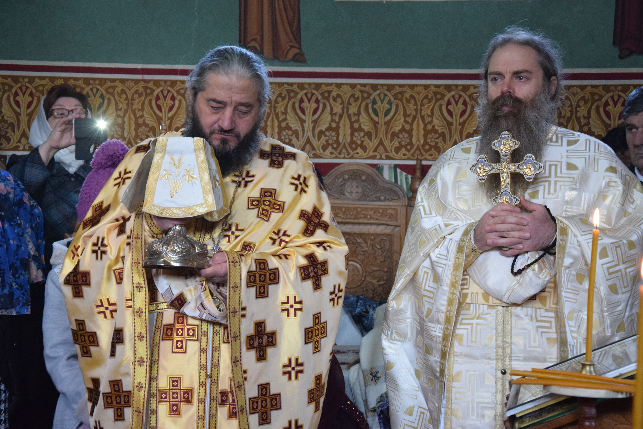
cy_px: 214
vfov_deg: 15.7
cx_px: 322
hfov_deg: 23.4
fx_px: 1554
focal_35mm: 87
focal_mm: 58
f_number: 5
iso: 2500
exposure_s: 1/100
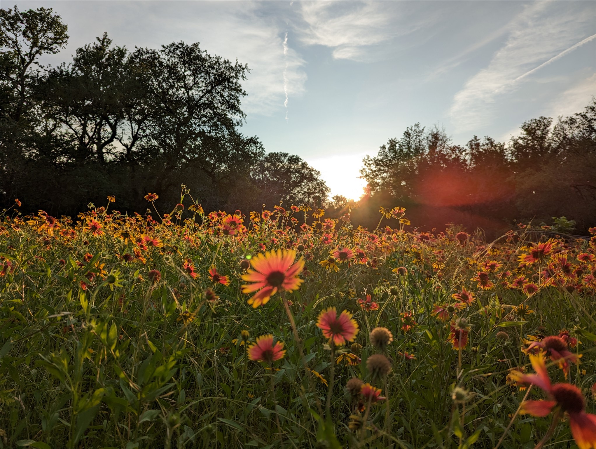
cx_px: 298
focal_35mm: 24
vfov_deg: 56.9
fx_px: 414
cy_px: 224
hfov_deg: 71.5
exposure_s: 1/1529
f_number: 1.85
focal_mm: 6.81
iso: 35
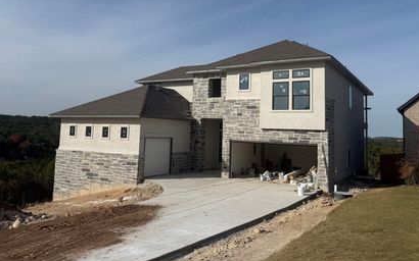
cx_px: 205
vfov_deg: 40.3
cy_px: 97
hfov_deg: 61.2
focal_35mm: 31
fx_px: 354
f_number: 1.78
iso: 80
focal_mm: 6.76
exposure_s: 1/9091
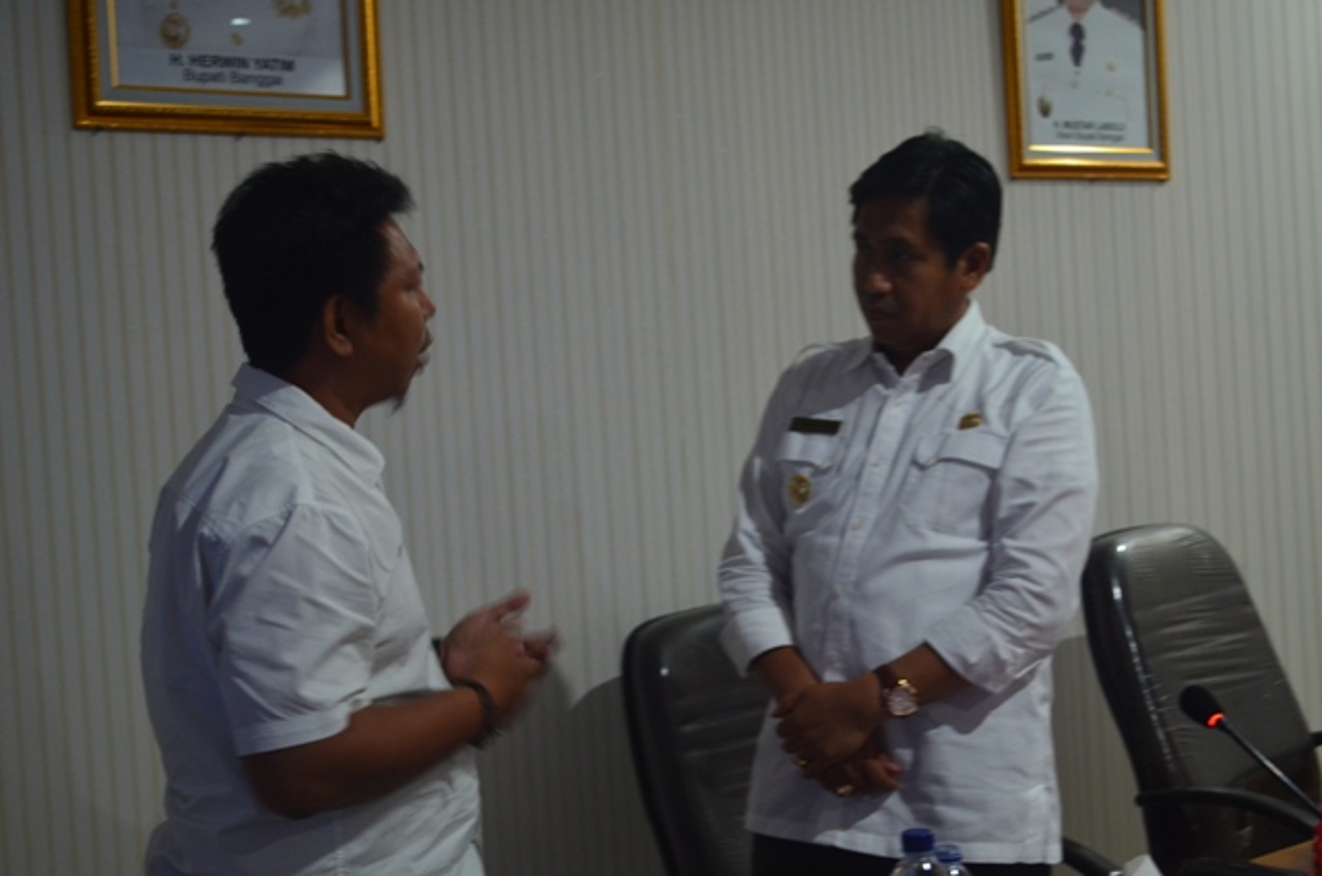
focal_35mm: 51
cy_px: 438
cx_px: 661
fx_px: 1869
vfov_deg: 26.4
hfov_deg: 39.0
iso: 800
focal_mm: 34
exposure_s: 1/8
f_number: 5.6
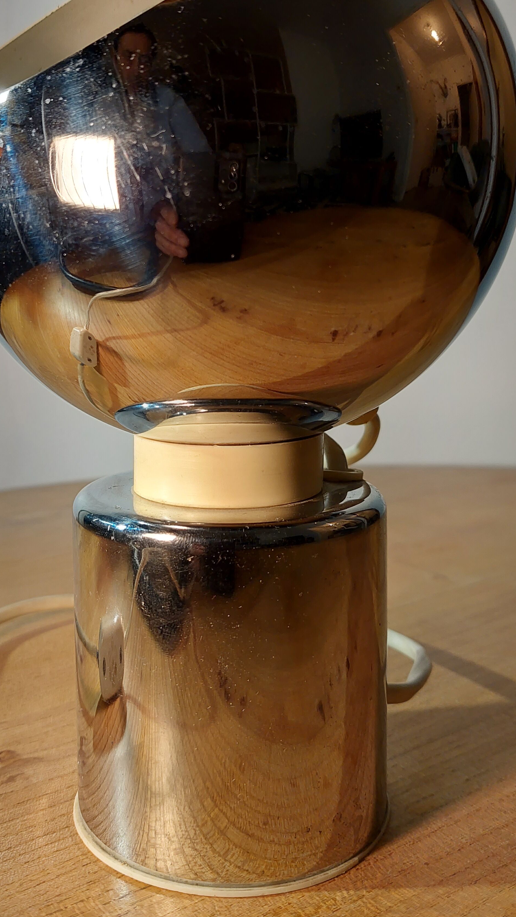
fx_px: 876
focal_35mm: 36
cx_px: 196
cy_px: 369
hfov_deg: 32.7
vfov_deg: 54.9
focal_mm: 5.23
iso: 80
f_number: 1.8
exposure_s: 1/100
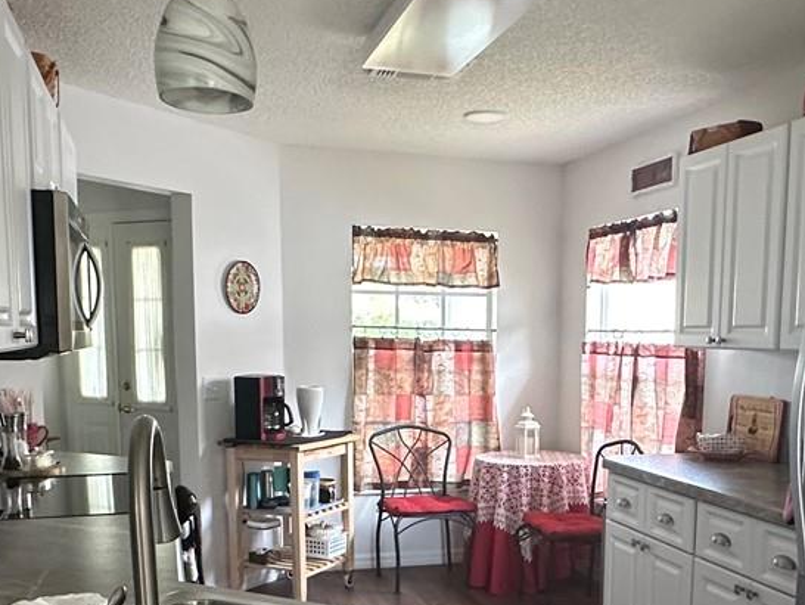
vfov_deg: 34.3
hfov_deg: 45.5
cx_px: 485
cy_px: 462
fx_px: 954
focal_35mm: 41
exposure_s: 1/98
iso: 320
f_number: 2.2
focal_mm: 2.22
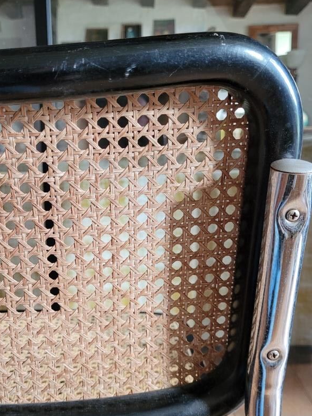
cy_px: 217
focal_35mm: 34
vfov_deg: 53.9
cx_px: 108
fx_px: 409
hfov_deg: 41.3
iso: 250
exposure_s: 1/50
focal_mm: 5.4
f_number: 1.8
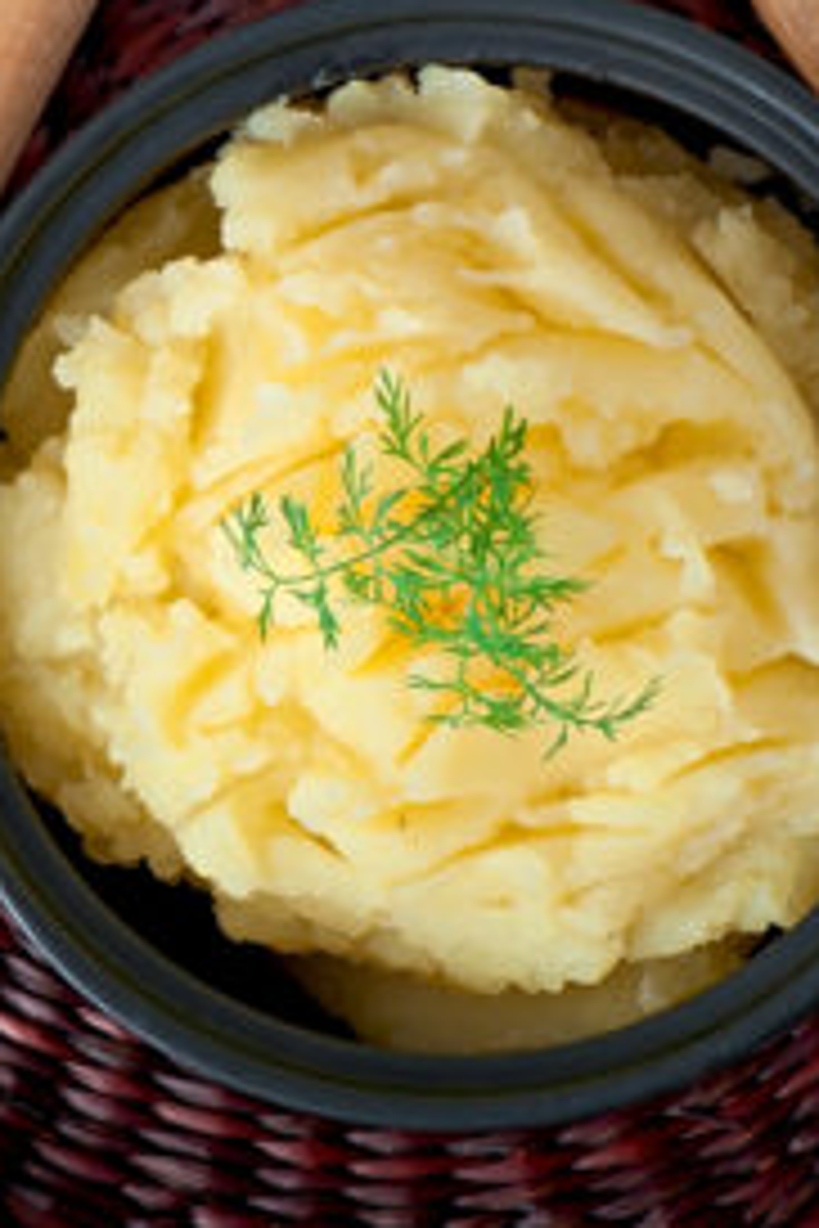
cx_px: 22
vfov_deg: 5.8
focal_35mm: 357
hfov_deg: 3.8
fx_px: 12186
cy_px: 445
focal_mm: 105
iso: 100
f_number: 13
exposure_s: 1/200
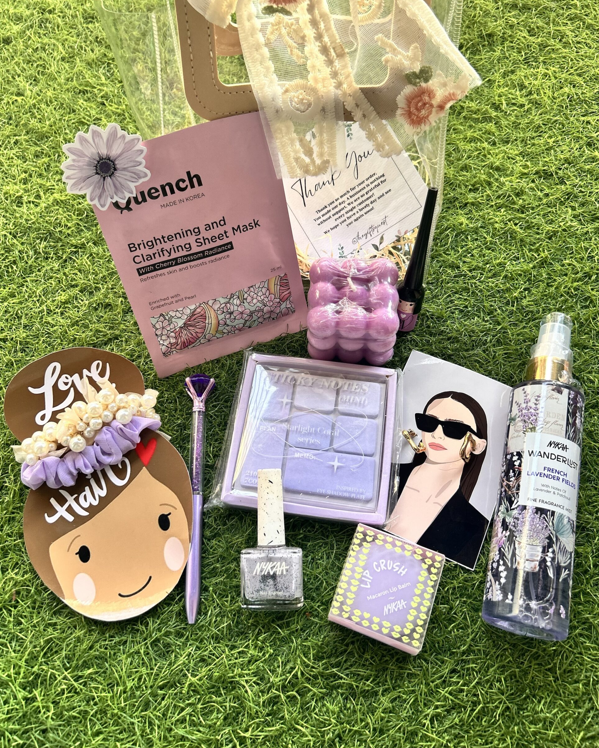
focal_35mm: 28
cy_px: 355
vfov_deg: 62.2
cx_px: 296
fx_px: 620
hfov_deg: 51.5
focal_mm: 5.7
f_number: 1.5
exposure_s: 1/121
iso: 80
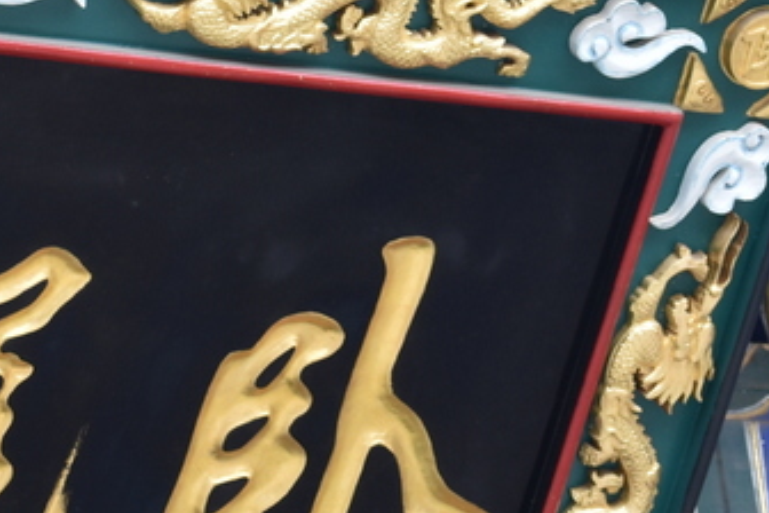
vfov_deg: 3.7
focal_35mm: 375
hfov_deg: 5.5
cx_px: -254
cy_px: 368
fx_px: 8010
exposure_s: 1/250
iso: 320
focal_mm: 70
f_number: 5.6
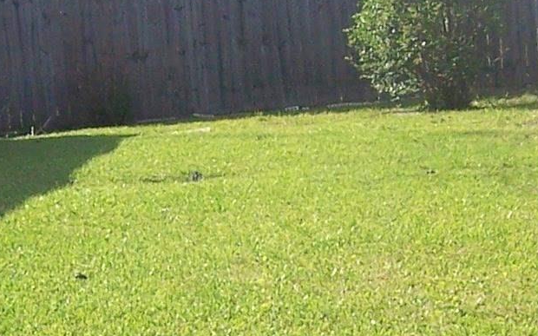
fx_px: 1905
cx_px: 161
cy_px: 323
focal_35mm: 130
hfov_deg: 16.0
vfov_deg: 10.0
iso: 80
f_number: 3.4
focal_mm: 5.5
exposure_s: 1/1000
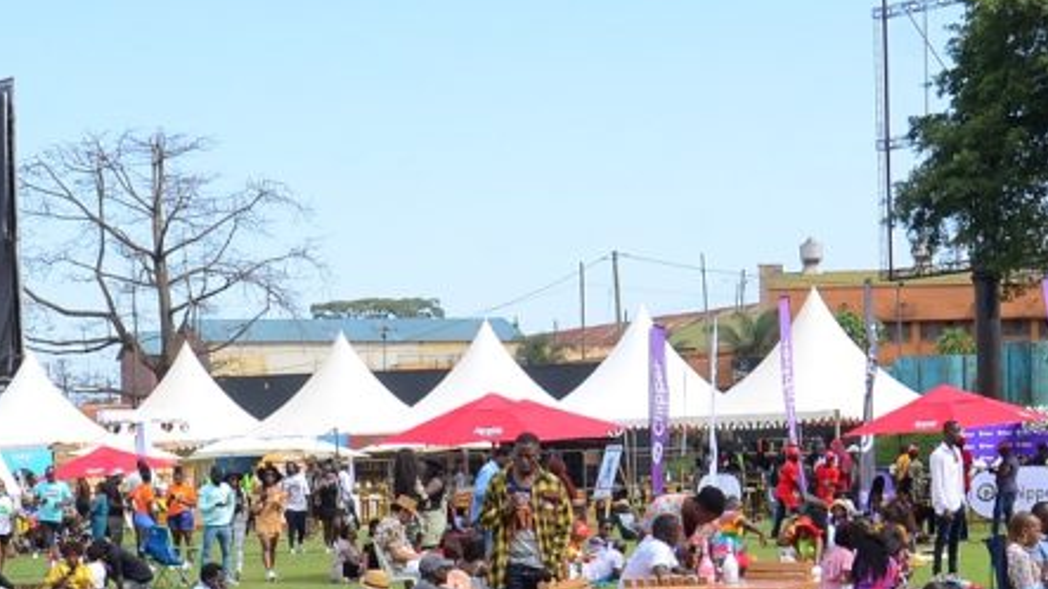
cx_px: 530
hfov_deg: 24.5
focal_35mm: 87
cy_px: 575
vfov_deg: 13.7
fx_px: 2417
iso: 100
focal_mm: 24
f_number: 5.6
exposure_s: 1/125
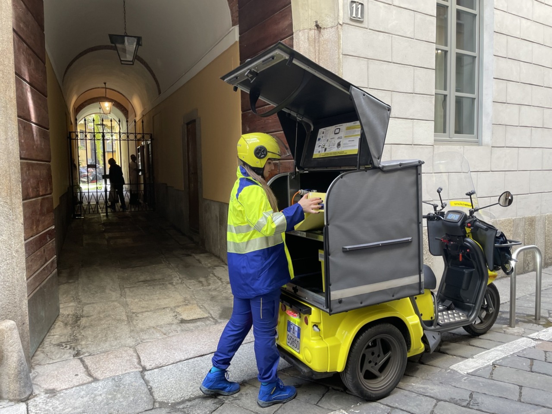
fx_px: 415
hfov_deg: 67.3
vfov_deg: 53.1
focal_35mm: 26
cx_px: 276
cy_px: 207
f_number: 1.6
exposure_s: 1/121
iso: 80
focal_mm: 4.2
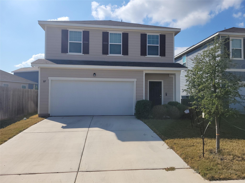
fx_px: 184
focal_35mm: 26
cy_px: 92
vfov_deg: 53.1
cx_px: 122
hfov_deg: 67.3
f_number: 1.8
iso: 40
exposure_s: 1/4349
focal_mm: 5.4
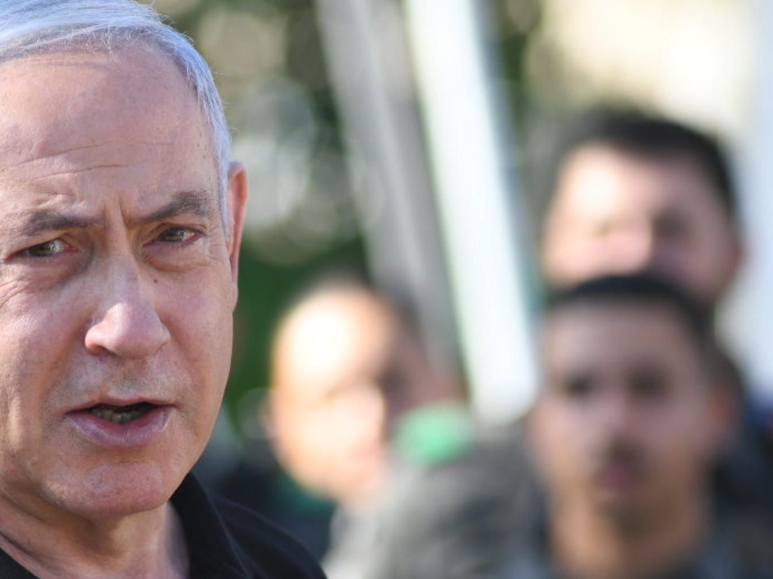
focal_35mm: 397
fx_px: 8864
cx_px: 178
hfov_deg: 5.0
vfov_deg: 3.7
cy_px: 461
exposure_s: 1/320
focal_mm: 180
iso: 100
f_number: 4
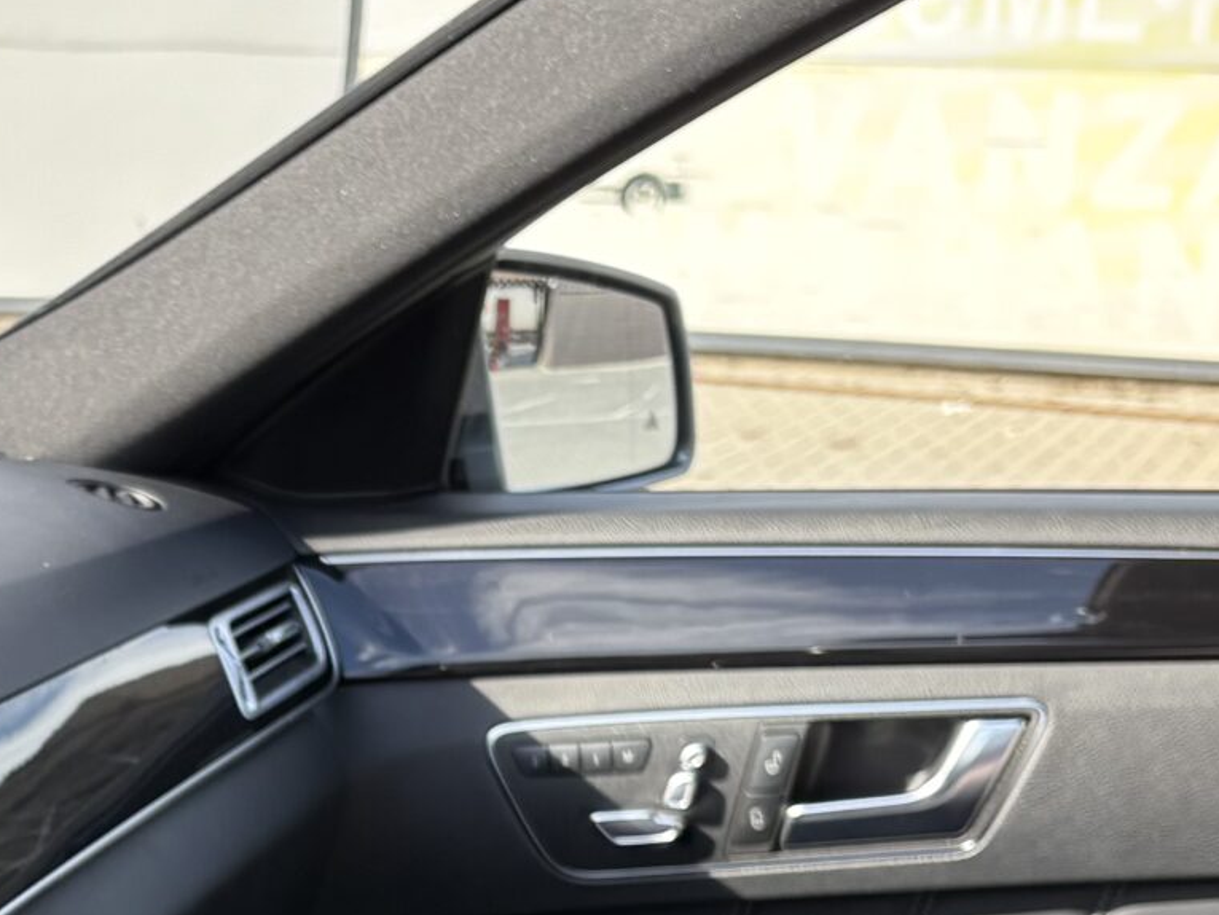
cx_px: 27
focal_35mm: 87
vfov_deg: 16.3
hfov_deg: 21.8
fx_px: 3064
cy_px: 1105
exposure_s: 1/404
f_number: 1.6
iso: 50
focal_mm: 5.96
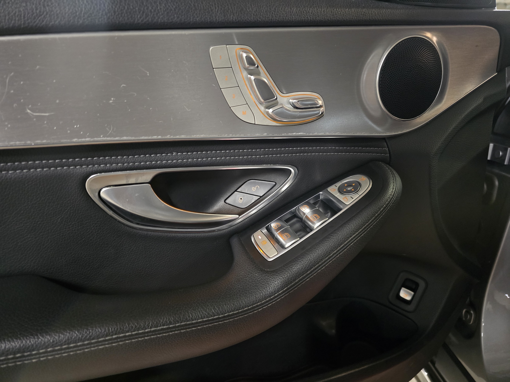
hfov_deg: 73.9
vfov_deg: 58.9
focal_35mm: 23
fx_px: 339
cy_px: 191
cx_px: 255
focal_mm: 6.3
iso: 1600
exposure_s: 1/24
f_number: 1.7
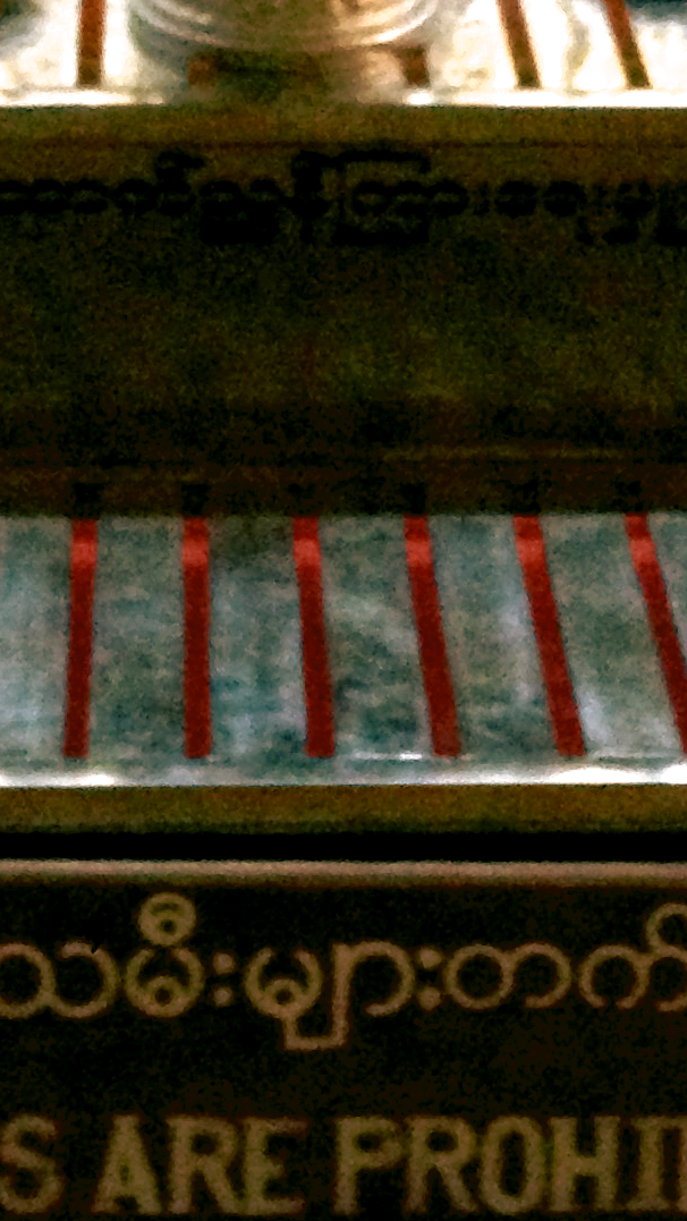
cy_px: 413
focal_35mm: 109
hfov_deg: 11.1
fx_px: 3529
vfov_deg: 19.6
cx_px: 316
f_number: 2.4
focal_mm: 4.12
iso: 800
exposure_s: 1/15
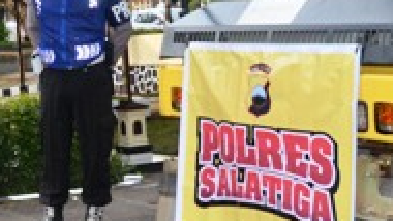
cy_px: 159
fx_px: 990
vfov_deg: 12.7
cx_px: -87
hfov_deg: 20.8
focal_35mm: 95
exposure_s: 1/250
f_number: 8
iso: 1000
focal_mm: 18
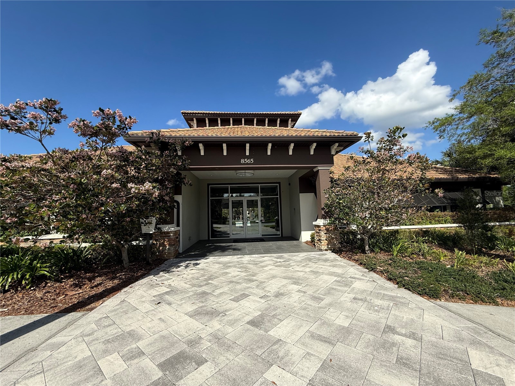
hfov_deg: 102.1
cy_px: 193
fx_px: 208
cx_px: 258
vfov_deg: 85.7
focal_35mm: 14
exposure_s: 1/1698
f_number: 2.2
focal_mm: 2.22
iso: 50
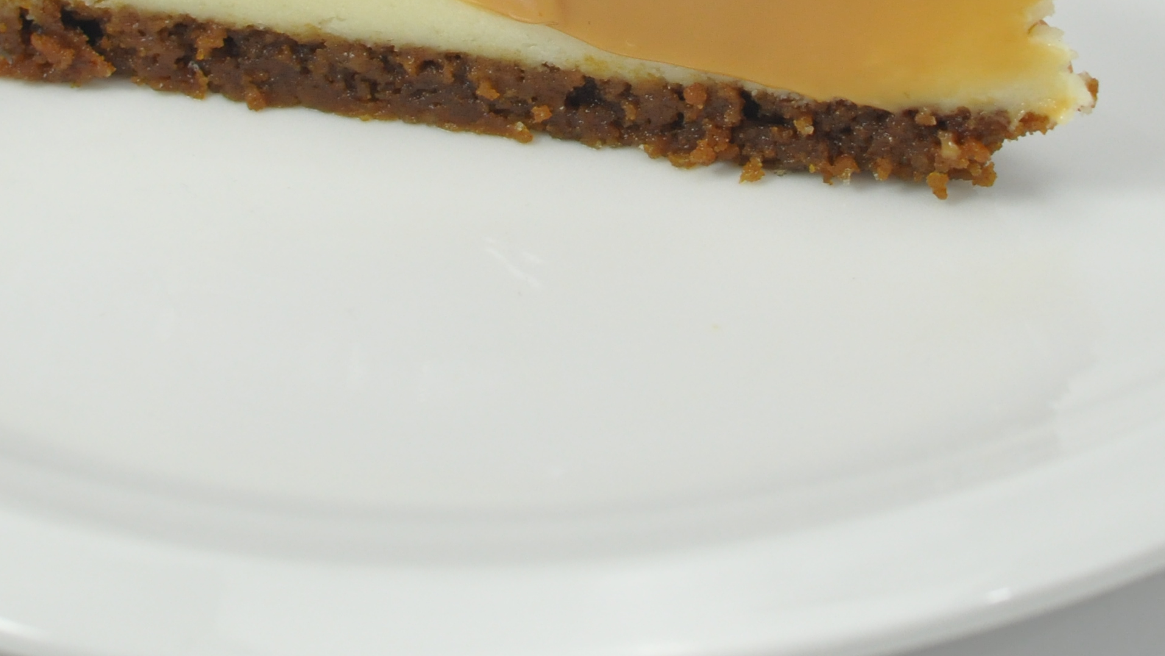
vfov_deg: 9.7
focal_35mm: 123
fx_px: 3805
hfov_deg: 17.4
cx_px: 543
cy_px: -84
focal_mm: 35
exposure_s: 1/125
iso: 800
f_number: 6.3
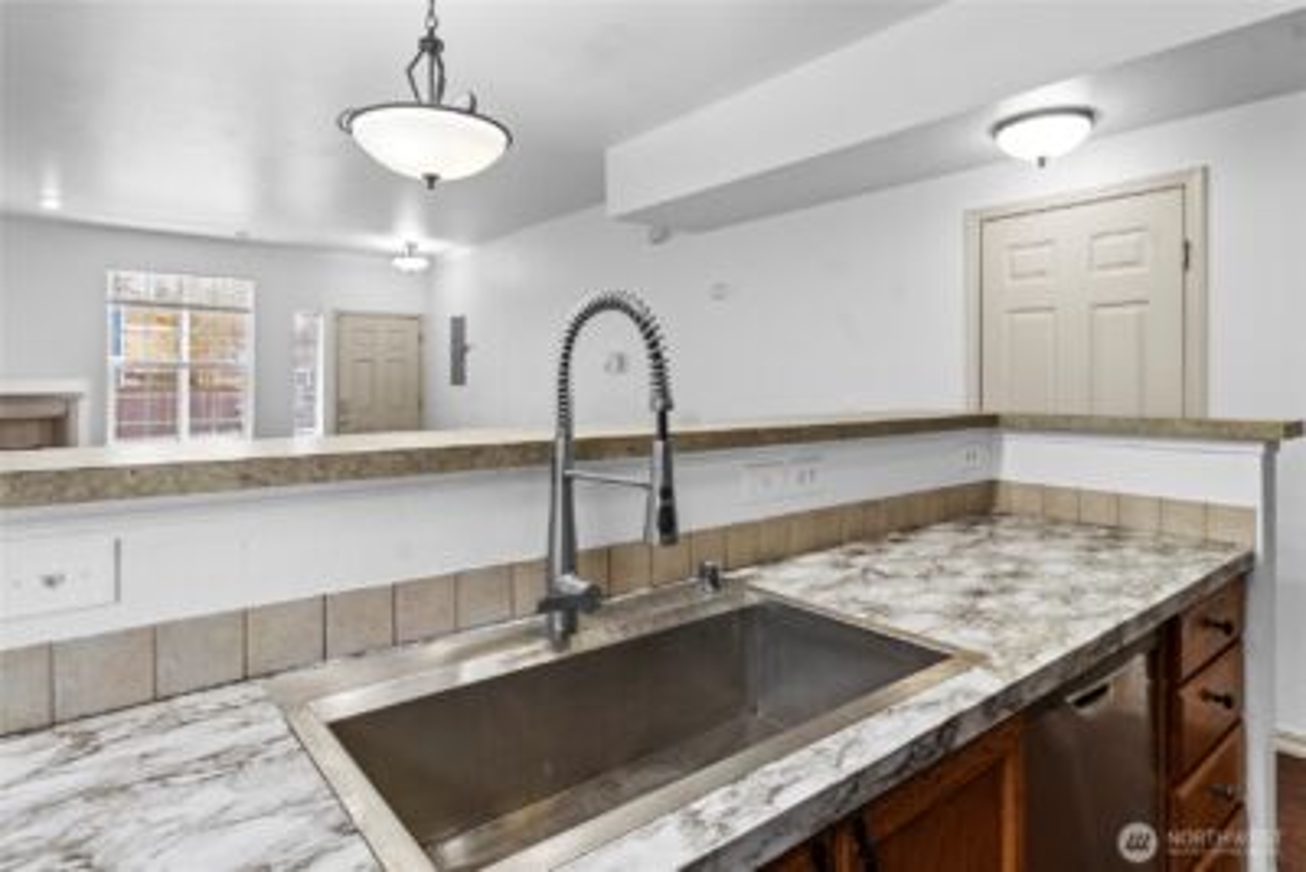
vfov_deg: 67.4
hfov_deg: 90.0
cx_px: 653
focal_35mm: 18
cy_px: 436
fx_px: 653
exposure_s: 1/10
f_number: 9
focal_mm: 12
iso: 400
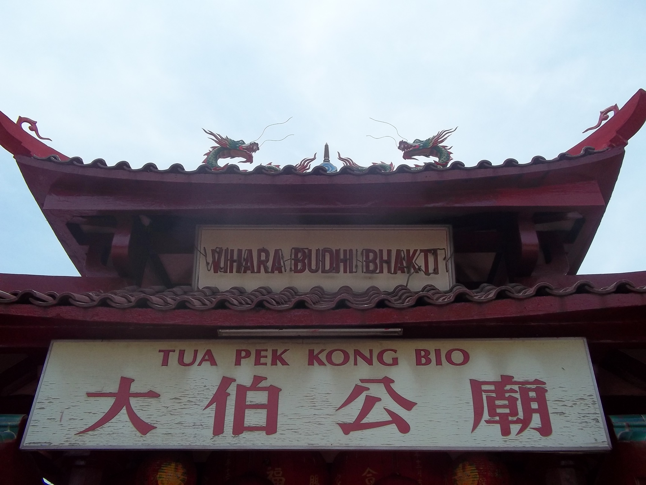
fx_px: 597
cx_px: 323
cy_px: 242
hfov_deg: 56.8
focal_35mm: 32
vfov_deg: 44.2
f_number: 5.5
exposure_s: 1/640
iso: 80
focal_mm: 5.7
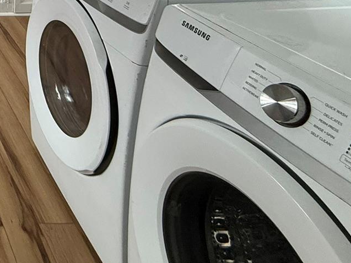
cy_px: -91
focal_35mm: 45
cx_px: -163
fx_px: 456
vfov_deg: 26.5
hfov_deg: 28.8
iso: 200
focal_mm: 2.22
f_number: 2.2
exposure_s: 1/60
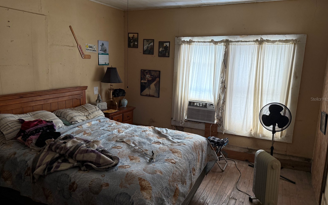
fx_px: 232
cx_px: 163
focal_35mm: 26
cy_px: 99
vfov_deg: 47.6
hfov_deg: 70.4
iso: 200
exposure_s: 1/69
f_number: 1.78
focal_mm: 6.76
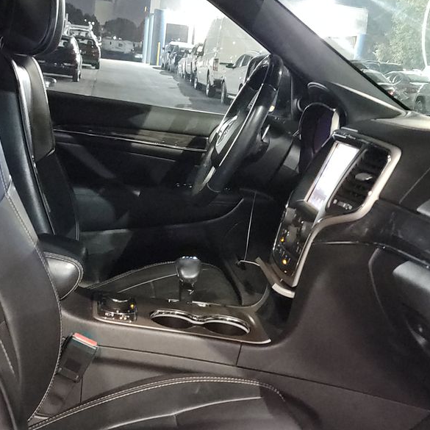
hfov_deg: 29.6
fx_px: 815
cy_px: 248
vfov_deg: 29.5
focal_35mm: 58
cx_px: 209
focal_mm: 6.7
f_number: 1.8
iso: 2737
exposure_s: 1/7
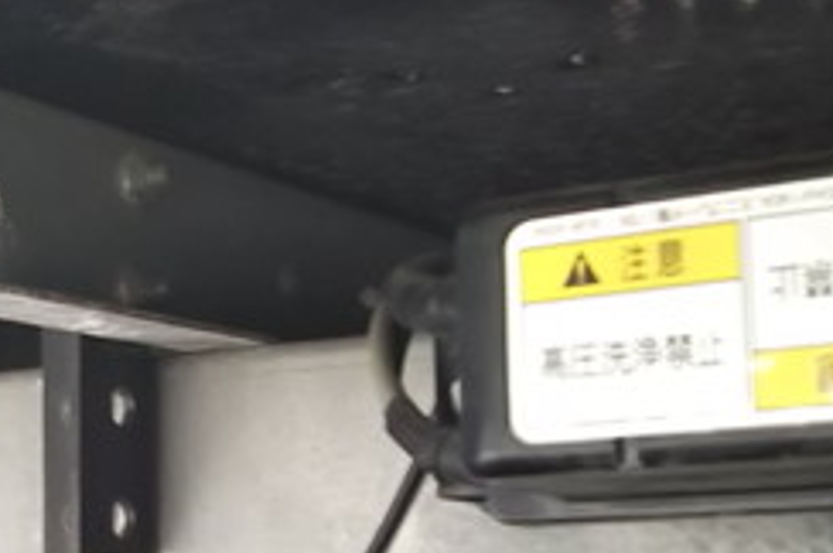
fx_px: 1895
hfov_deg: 24.0
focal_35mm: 82
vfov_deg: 16.4
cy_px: 502
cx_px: 65
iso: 64
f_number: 2.2
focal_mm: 4
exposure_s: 1/30
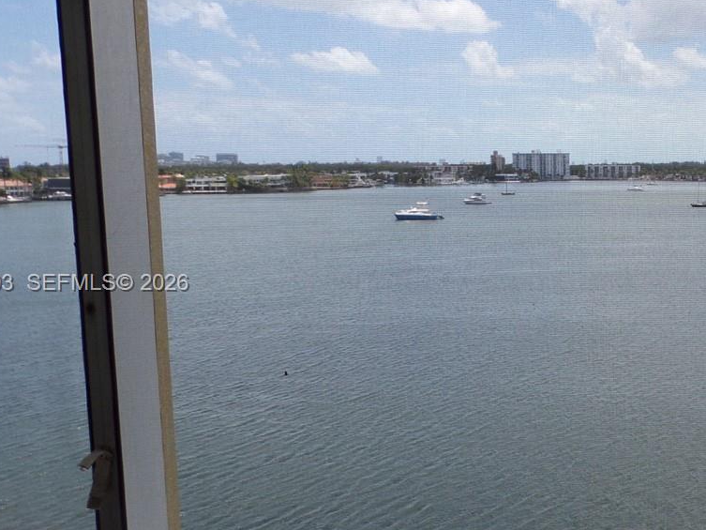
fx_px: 1040
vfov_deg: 28.6
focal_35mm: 51
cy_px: 284
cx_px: 647
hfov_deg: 35.1
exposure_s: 1/350
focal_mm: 4.3
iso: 80
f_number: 5.8
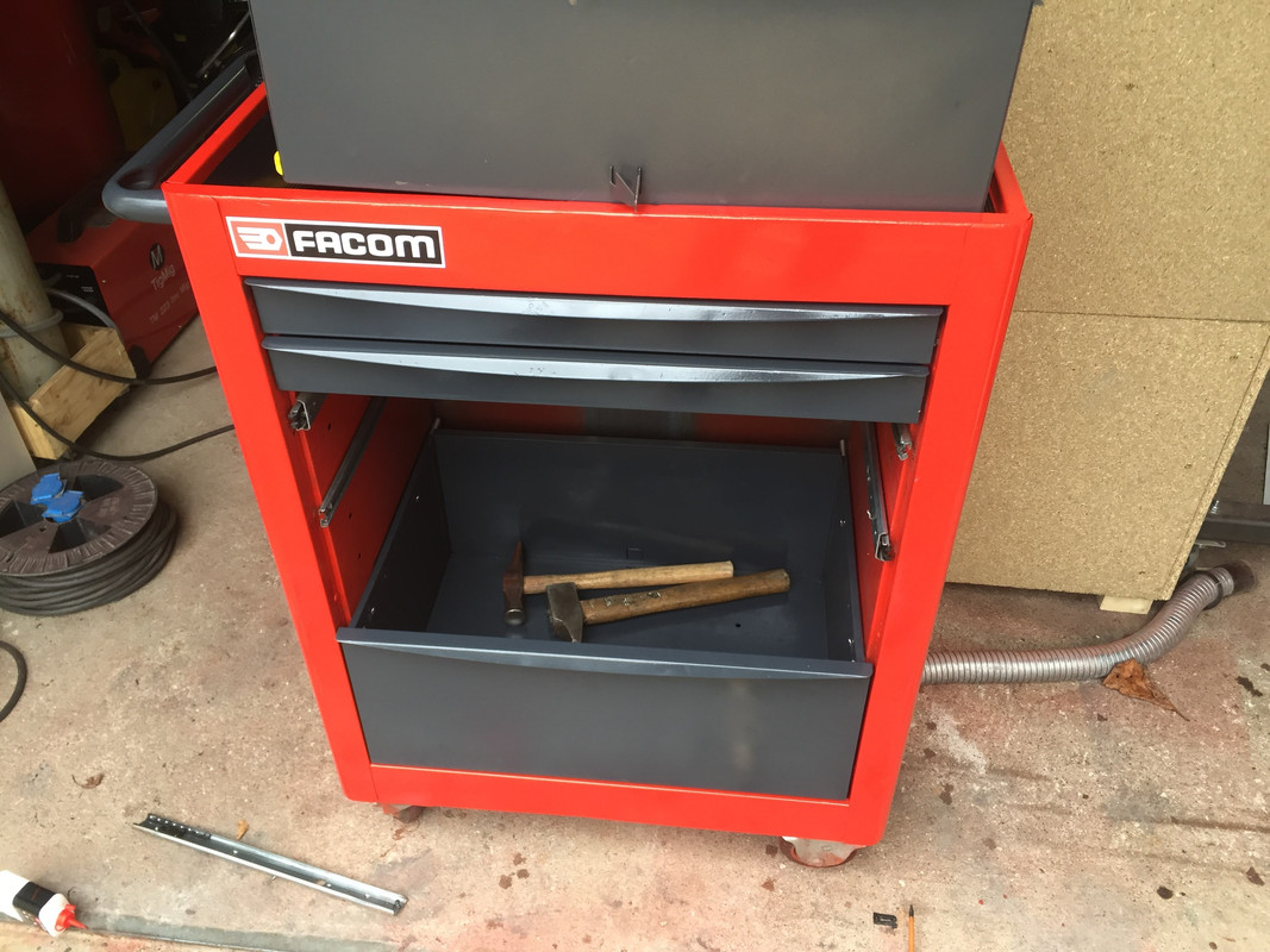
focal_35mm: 29
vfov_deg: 48.2
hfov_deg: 61.7
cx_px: 635
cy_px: 476
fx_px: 1064
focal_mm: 4.15
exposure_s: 1/33
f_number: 2.2
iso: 32
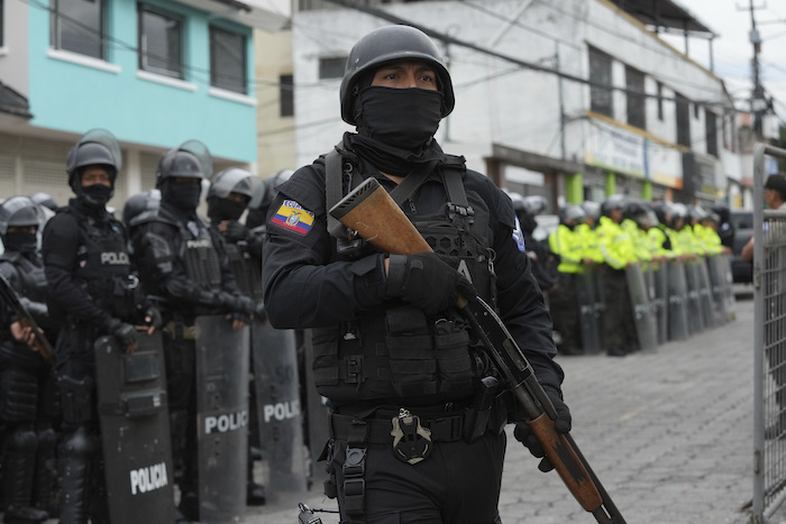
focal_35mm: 70
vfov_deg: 19.5
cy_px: 262
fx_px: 1529
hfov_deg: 28.8
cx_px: 393
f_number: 5
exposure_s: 1/2000
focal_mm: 70
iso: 800
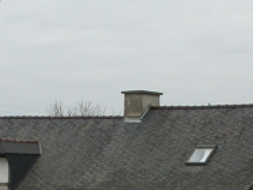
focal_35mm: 152
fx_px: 1110
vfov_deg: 9.7
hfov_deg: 12.9
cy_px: 200
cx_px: 19
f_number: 6.4
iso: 100
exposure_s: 1/259
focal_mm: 9.8
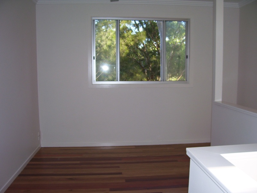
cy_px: 96
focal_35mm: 34
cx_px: 128
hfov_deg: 54.0
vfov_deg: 41.8
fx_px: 252
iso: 80
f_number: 2.7
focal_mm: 5.6
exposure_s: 1/60
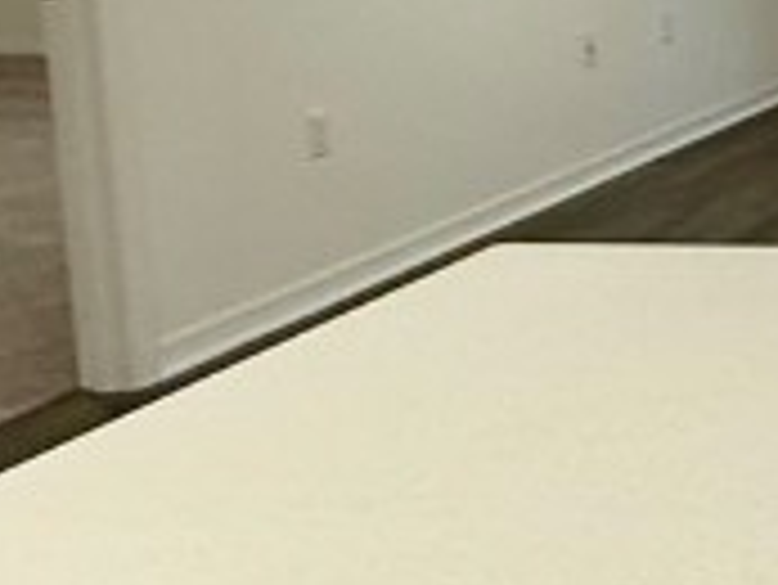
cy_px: -40
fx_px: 1867
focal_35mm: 83
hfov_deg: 16.7
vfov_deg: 17.3
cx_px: 1619
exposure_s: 1/60
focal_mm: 2.22
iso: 200
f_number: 2.2
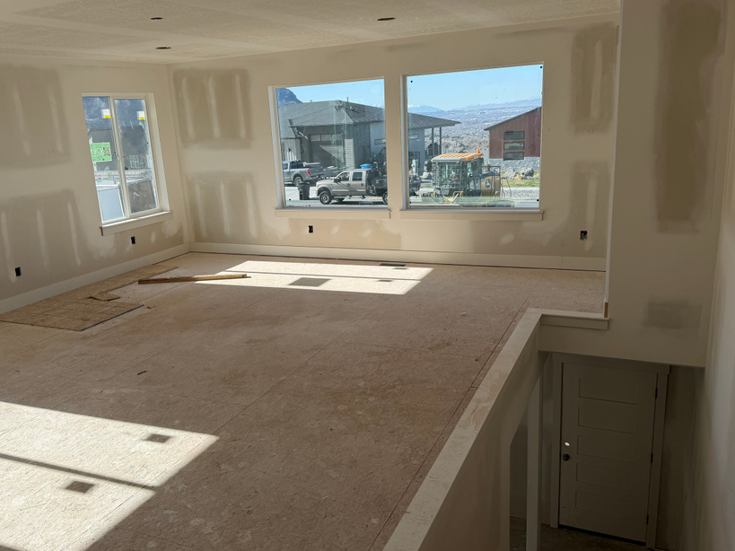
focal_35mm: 30
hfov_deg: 59.8
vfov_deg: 46.8
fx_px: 637
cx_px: 328
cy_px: 284
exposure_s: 1/1361
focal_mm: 6.76
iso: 80
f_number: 1.78
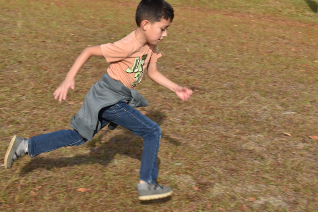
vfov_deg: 18.2
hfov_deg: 27.0
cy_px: 106
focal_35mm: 75
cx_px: 159
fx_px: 663
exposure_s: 1/250
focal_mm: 50
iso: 100
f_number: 7.1
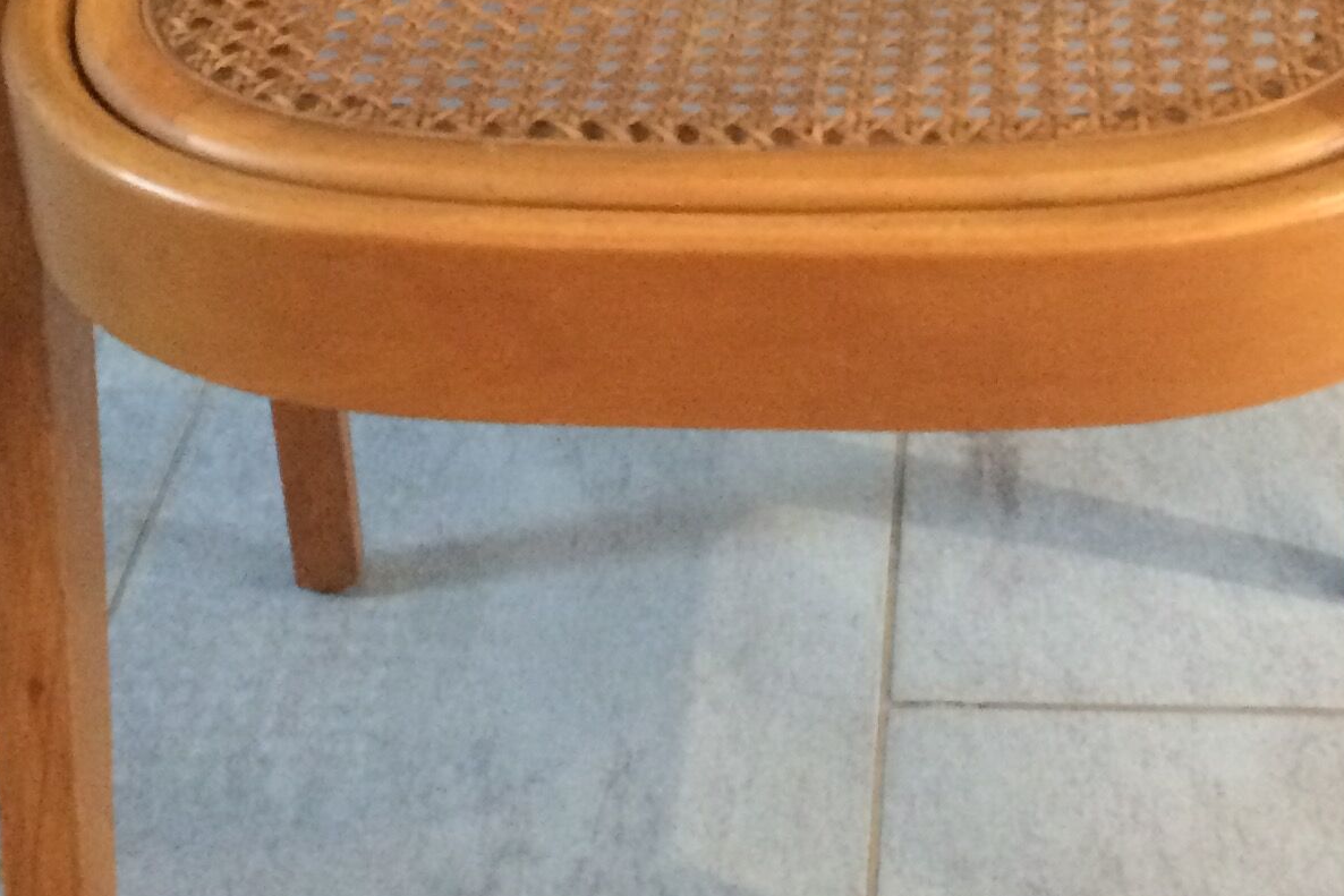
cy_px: 134
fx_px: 3099
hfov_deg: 24.4
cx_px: 891
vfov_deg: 16.3
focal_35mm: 83
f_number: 2.2
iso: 320
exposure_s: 1/17
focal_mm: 4.15
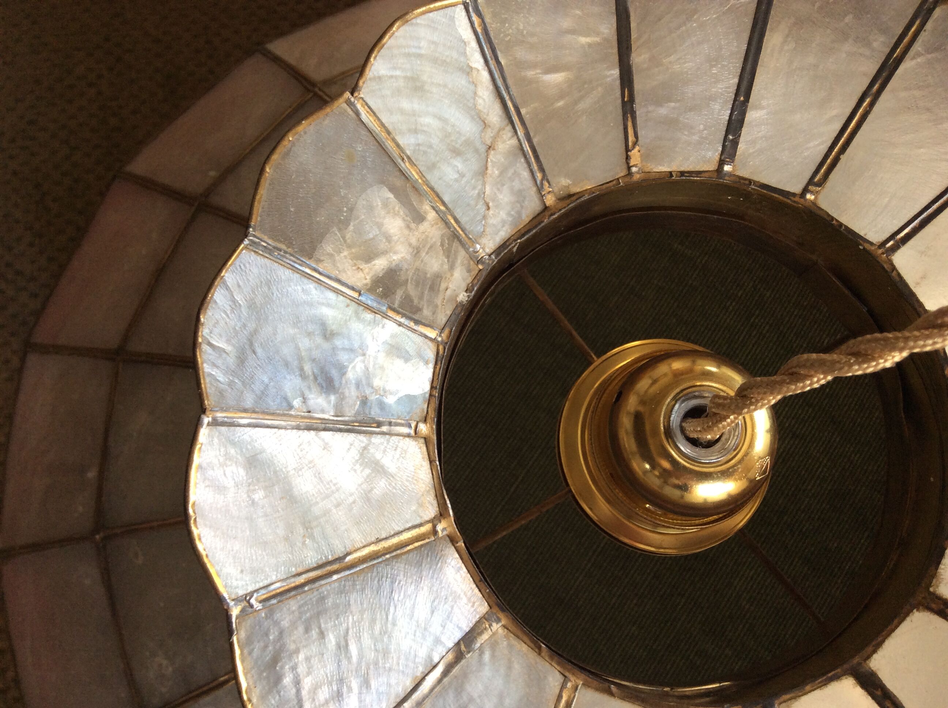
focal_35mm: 32
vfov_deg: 44.1
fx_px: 875
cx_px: 474
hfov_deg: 56.9
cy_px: 354
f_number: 2.4
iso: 64
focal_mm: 3.3
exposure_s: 1/25
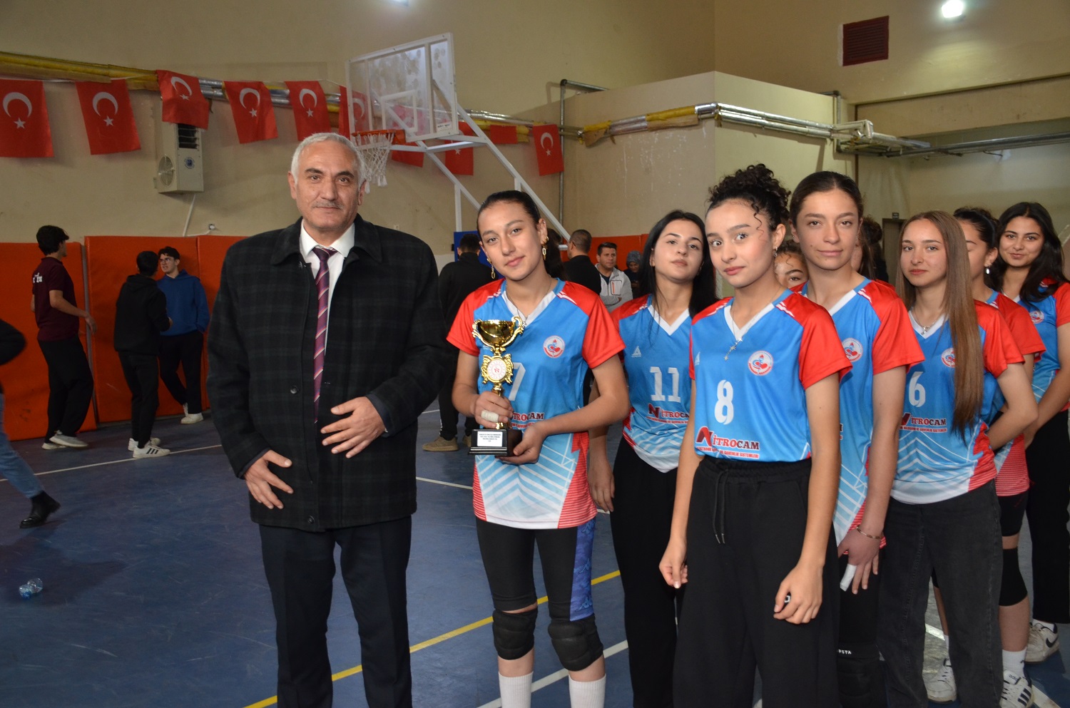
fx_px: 1023
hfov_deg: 55.2
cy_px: 354
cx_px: 535
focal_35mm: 34
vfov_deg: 38.2
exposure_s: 1/60
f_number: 4
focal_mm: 23
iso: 800
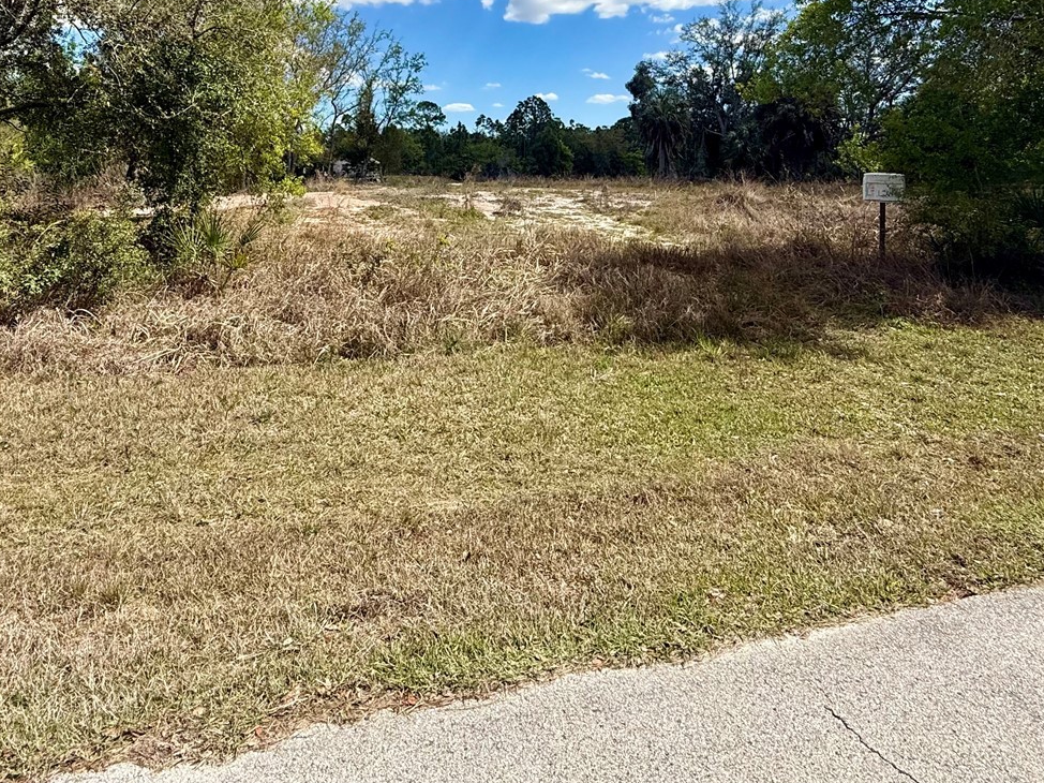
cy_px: 147
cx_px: 488
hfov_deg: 73.9
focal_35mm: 23
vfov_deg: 54.5
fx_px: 693
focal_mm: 2.22
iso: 50
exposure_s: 1/2320
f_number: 2.2
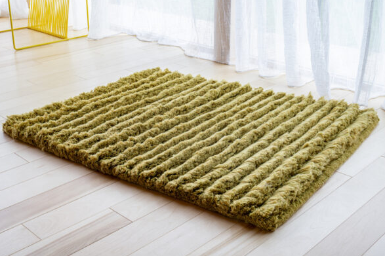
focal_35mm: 46
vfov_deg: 29.2
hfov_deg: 42.8
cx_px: 192
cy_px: 128
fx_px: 492
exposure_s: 1/3
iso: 400
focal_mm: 45
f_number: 22
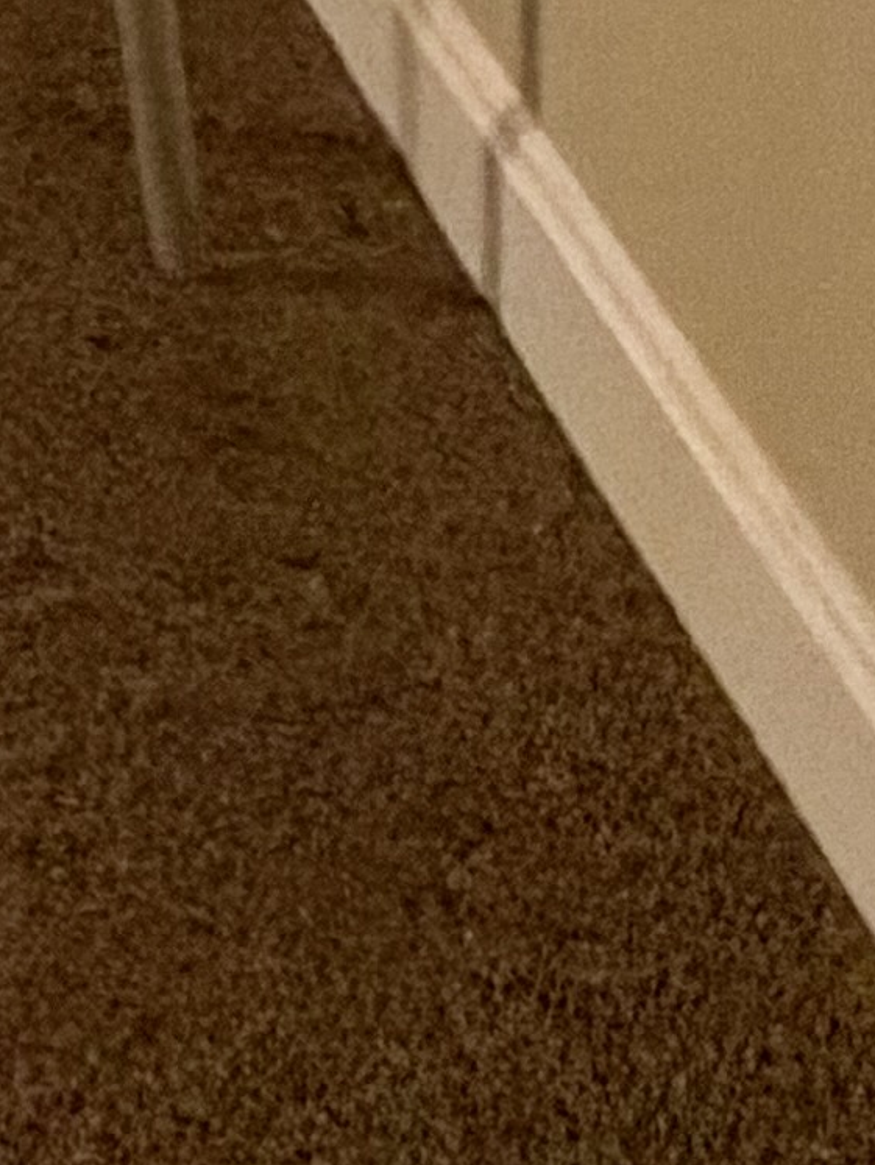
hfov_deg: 9.0
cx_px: -2215
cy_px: -1599
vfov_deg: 13.6
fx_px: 3603
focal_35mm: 107
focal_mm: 2.22
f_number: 2.2
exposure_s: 1/60
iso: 320
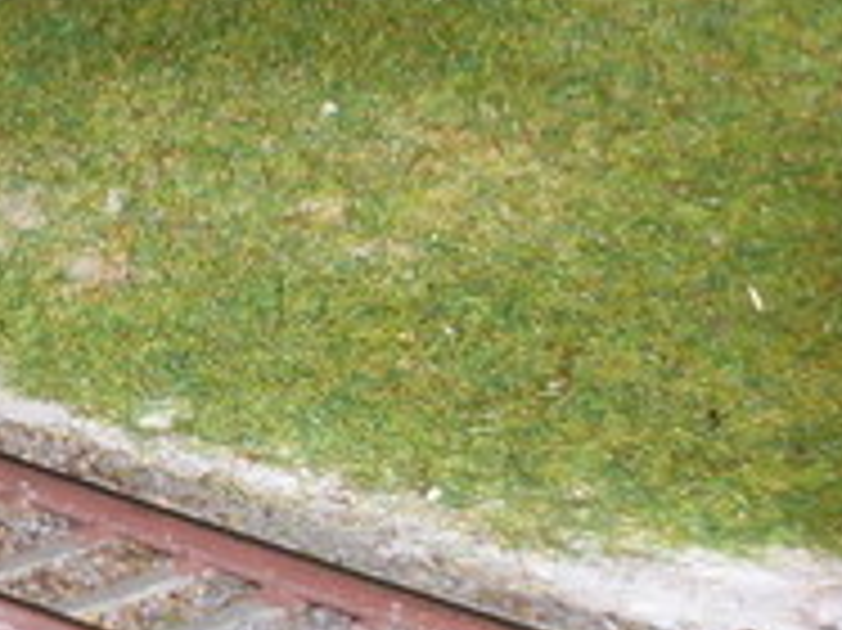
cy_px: 99
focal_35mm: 304
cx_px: -910
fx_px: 7390
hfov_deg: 6.3
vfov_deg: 4.9
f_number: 3.7
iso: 100
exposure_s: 1/45
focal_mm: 11.7
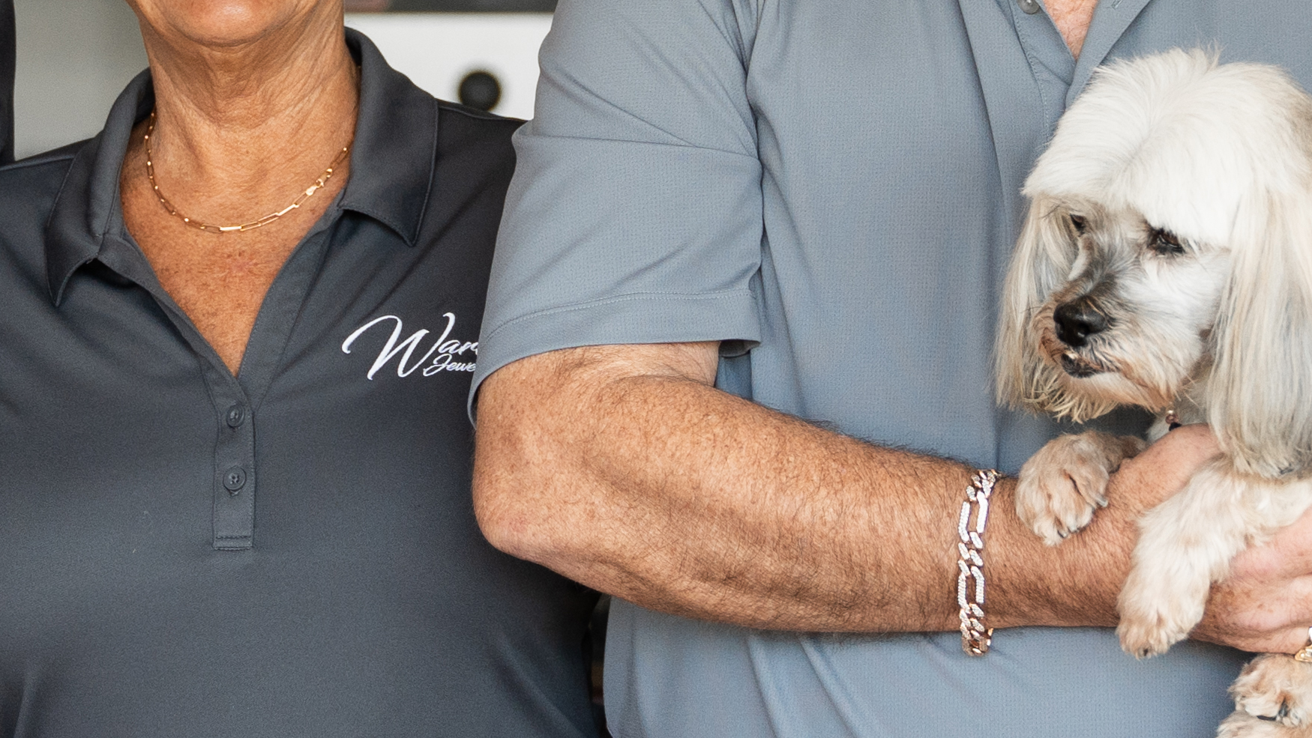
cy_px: 131
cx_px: 553
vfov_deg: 8.8
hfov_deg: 15.6
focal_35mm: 138
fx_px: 4797
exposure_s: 1/125
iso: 500
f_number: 2.8
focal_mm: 33.7
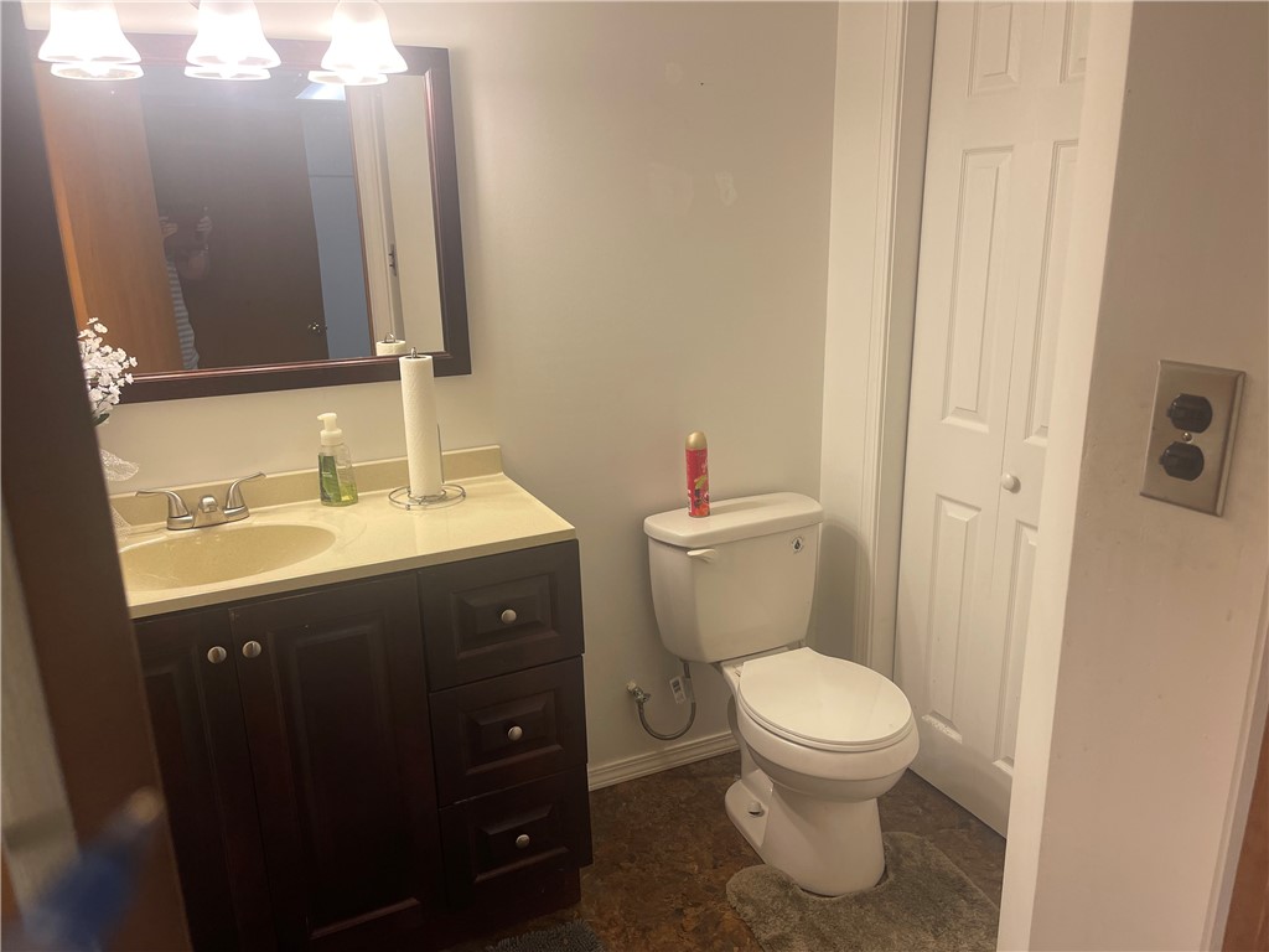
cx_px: 634
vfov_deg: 54.9
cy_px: 476
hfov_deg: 69.4
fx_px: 916
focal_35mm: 25
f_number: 1.6
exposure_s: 1/120
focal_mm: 5.1
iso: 100
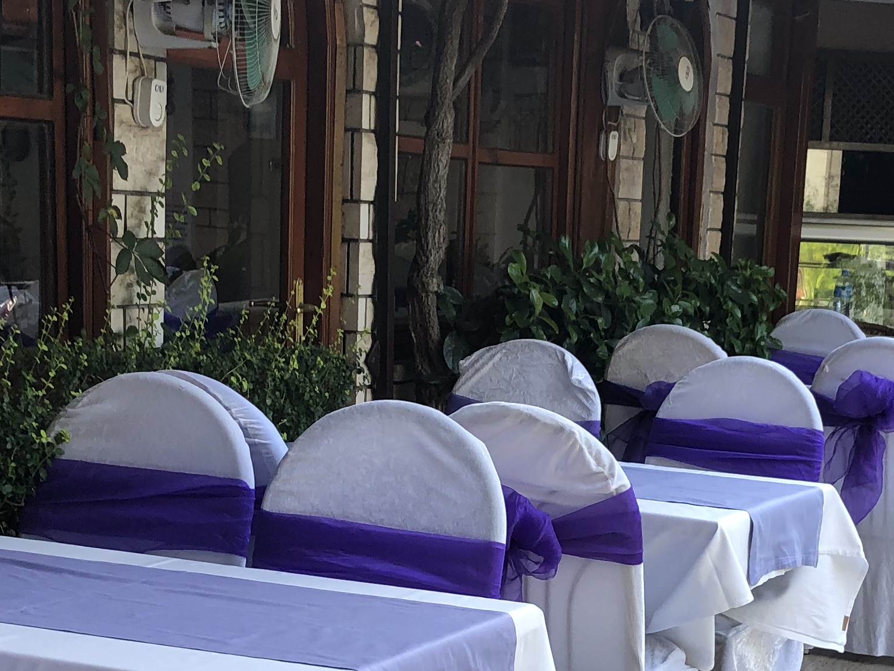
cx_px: 548
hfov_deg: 25.9
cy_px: 544
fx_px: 1937
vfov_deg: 19.4
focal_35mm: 75
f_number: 1.8
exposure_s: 1/120
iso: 32
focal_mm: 3.99
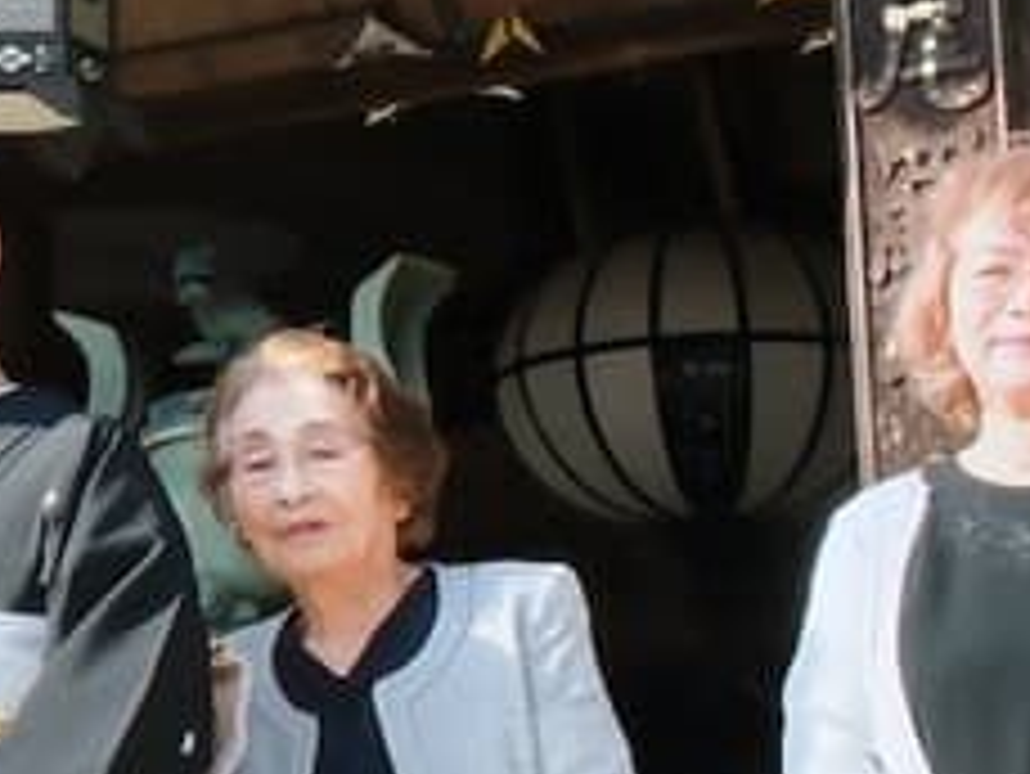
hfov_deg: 10.3
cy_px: 234
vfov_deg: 8.2
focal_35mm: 181
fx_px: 5388
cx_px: -864
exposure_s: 1/250
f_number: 10
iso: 800
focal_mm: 20
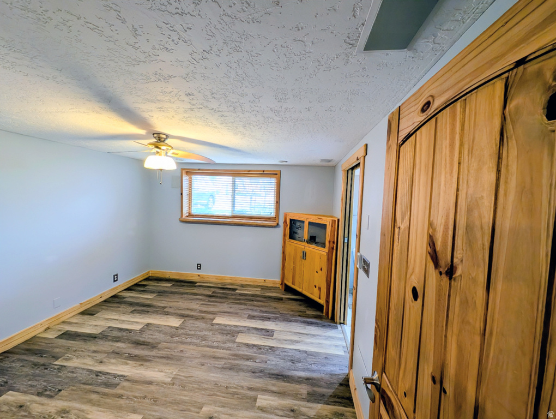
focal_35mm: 12
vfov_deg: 94.6
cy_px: 210
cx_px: 278
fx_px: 193
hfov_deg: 110.5
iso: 87
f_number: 1.95
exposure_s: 1/30
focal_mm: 2.23
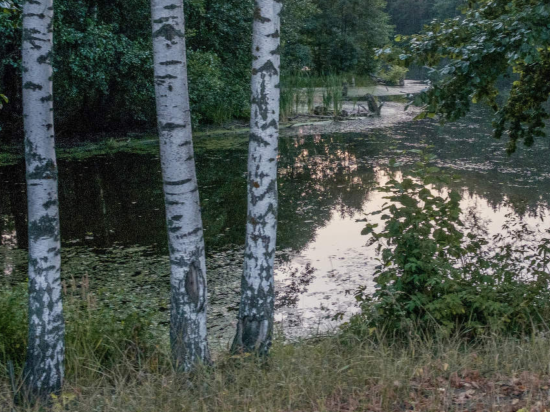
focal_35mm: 49
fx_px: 779
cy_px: 129
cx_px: 355
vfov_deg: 29.4
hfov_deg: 38.6
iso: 640
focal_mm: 20.5
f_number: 6.4
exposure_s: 1/8
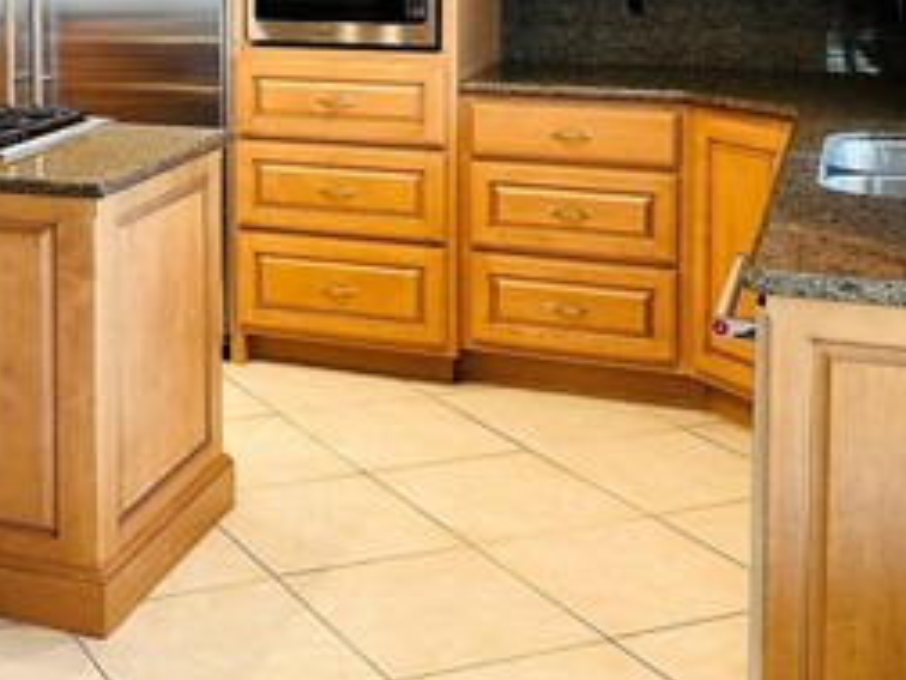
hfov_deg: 30.4
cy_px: 22
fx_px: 1597
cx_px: 108
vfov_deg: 23.2
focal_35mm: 61
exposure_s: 1/120
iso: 160
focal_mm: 6.86
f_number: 1.78
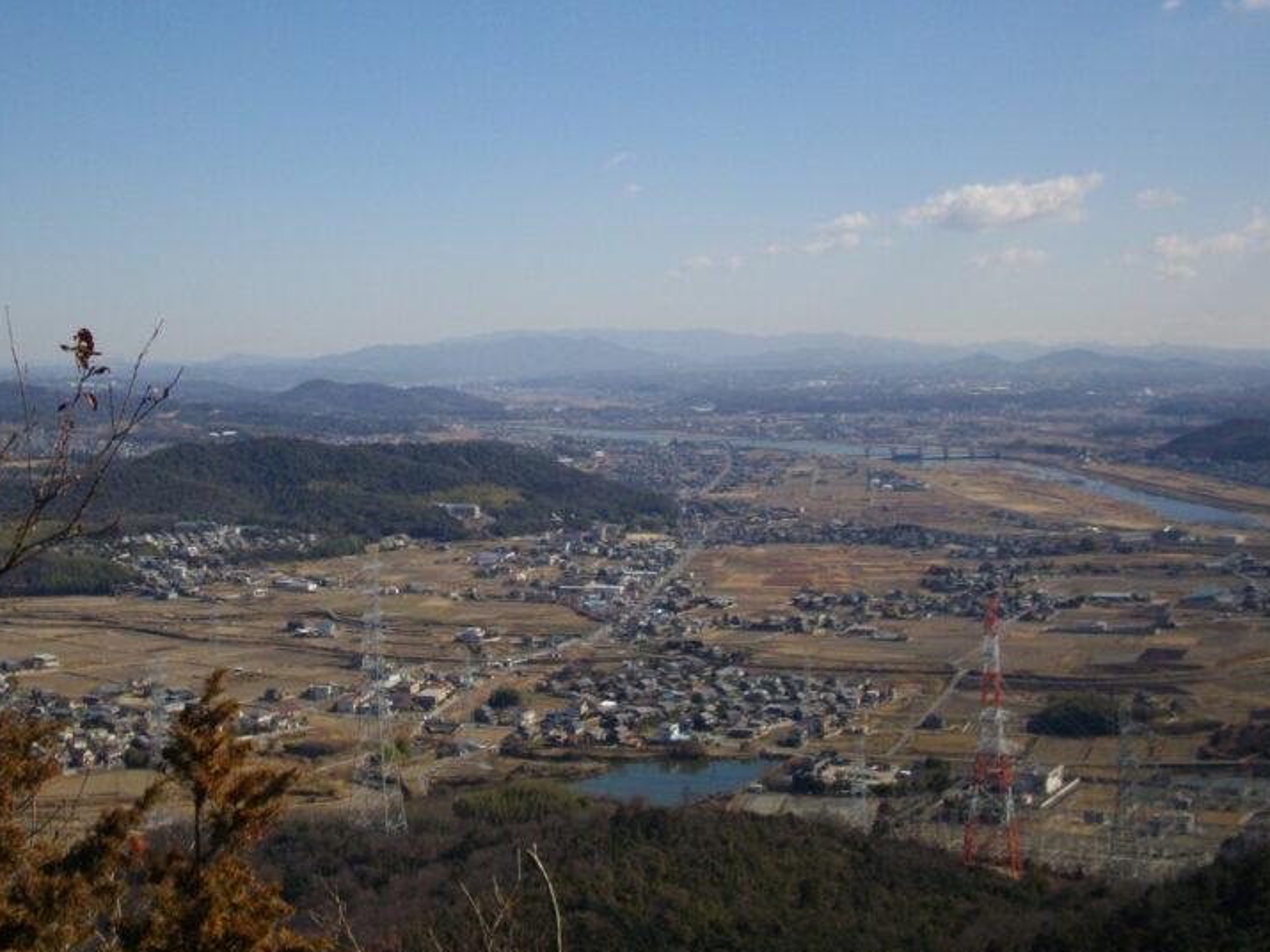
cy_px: 368
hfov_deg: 35.8
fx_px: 1944
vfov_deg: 27.4
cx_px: 409
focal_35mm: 53
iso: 100
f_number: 5.6
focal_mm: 6.2
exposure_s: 1/640
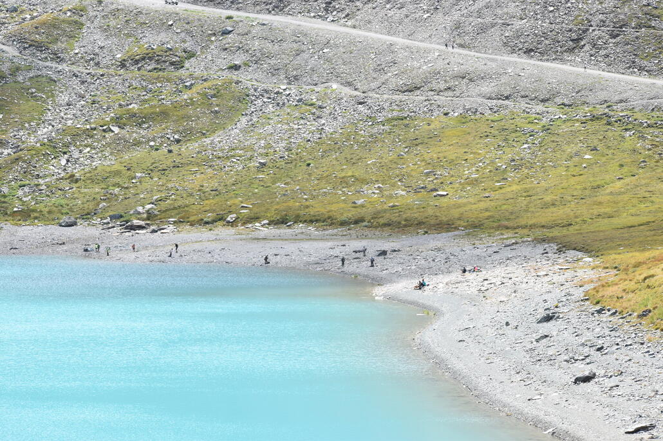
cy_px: 220
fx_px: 1933
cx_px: 332
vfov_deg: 13.0
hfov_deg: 19.5
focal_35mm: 105
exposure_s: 1/250
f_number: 8
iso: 100
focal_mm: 70
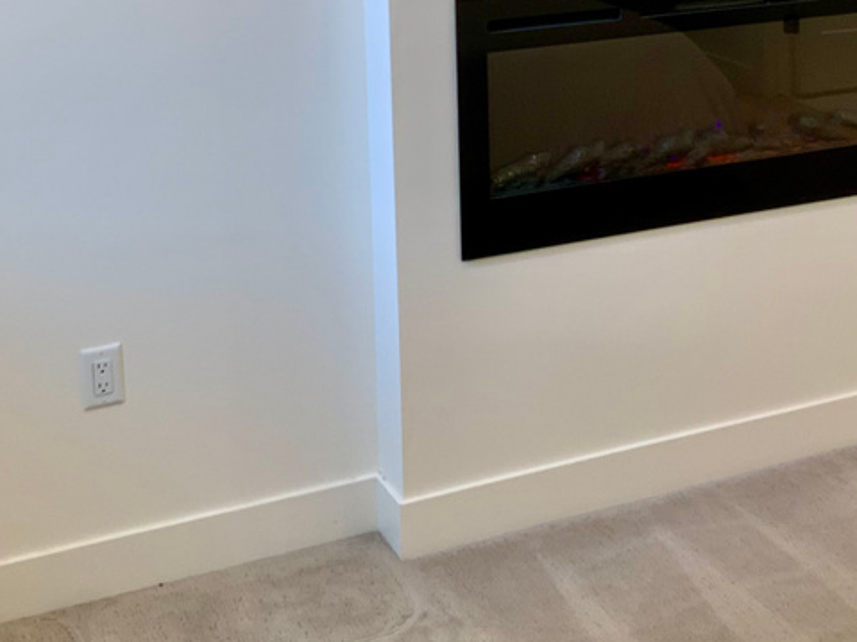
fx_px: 1535
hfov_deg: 31.0
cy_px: -25
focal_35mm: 62
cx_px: 547
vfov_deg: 22.6
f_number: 1.8
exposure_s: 1/120
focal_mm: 3
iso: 50
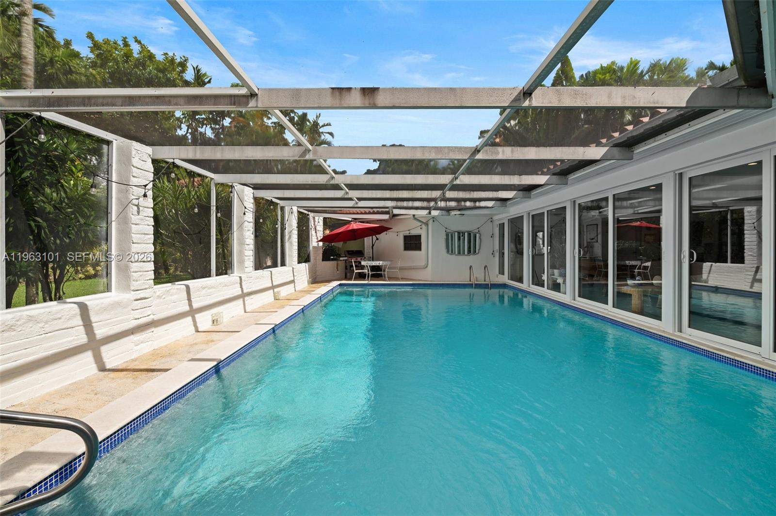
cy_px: 258
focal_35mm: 15
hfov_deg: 100.5
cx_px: 388
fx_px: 323
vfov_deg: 77.2
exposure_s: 1/100
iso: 200
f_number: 8
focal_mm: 15
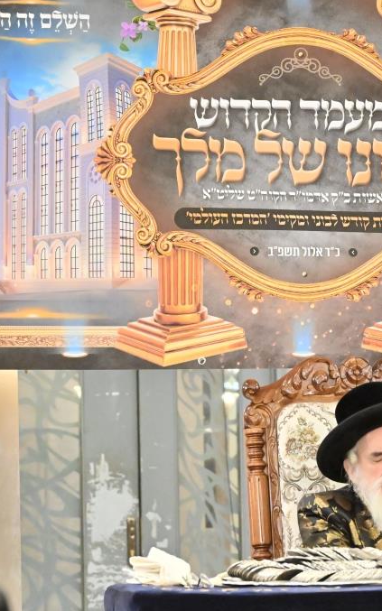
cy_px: 307
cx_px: 315
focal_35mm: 154
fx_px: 2566
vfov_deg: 13.6
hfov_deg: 8.5
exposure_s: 1/250
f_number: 4
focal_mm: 67
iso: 4000
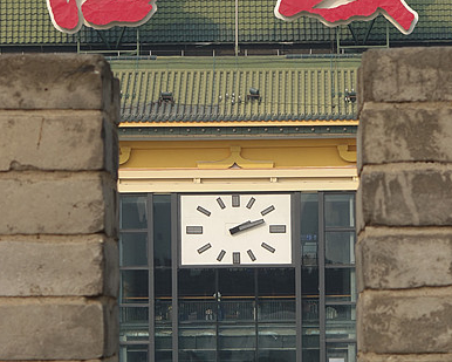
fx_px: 2395
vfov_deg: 8.6
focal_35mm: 179
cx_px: 244
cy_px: 193
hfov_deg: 10.8
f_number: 5.6
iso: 125
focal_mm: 34.25
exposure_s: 1/500
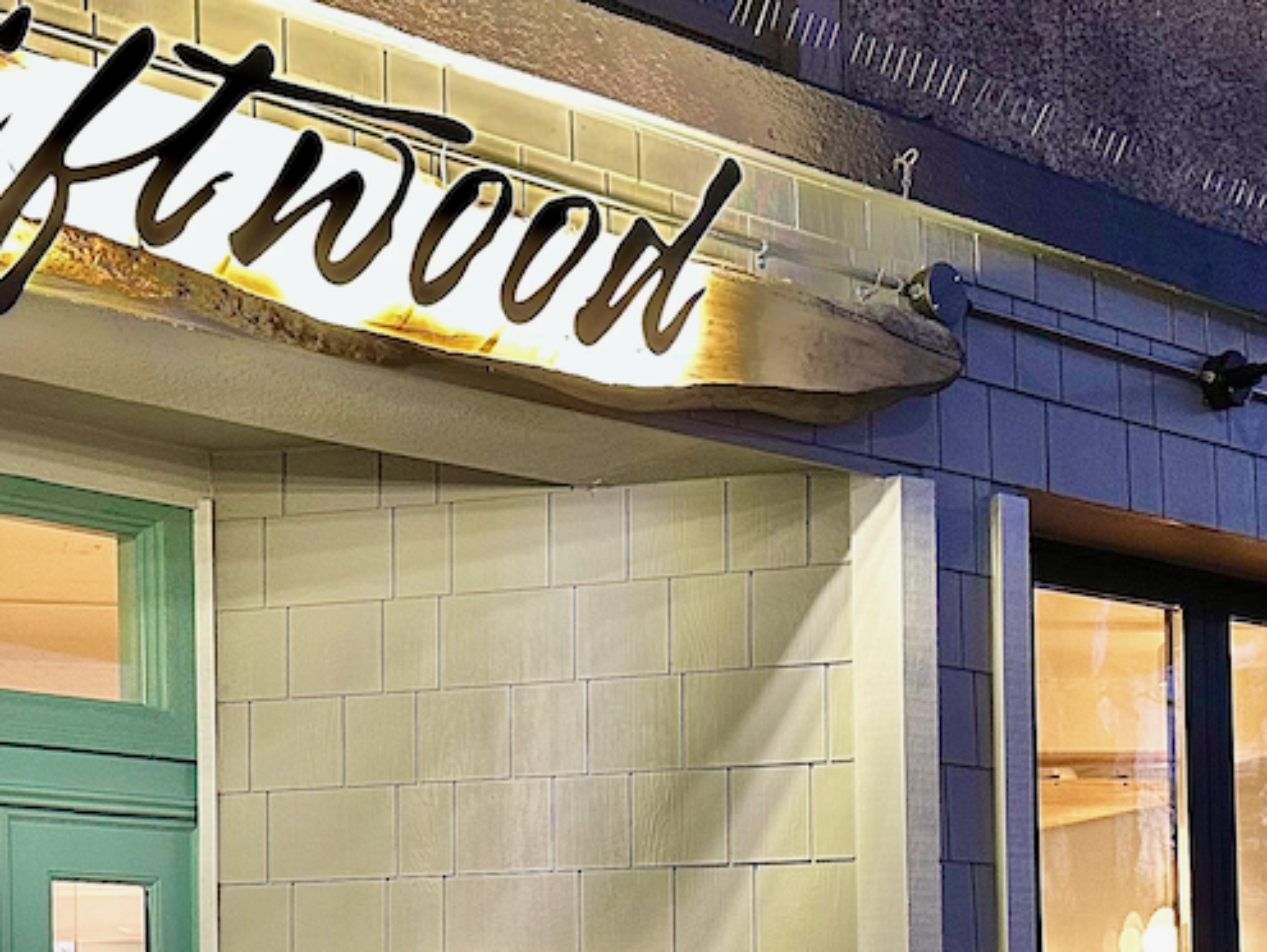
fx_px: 2271
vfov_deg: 22.6
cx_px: 386
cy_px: 990
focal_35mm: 62
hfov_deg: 30.9
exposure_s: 1/60
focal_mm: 6.86
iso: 125
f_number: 1.78
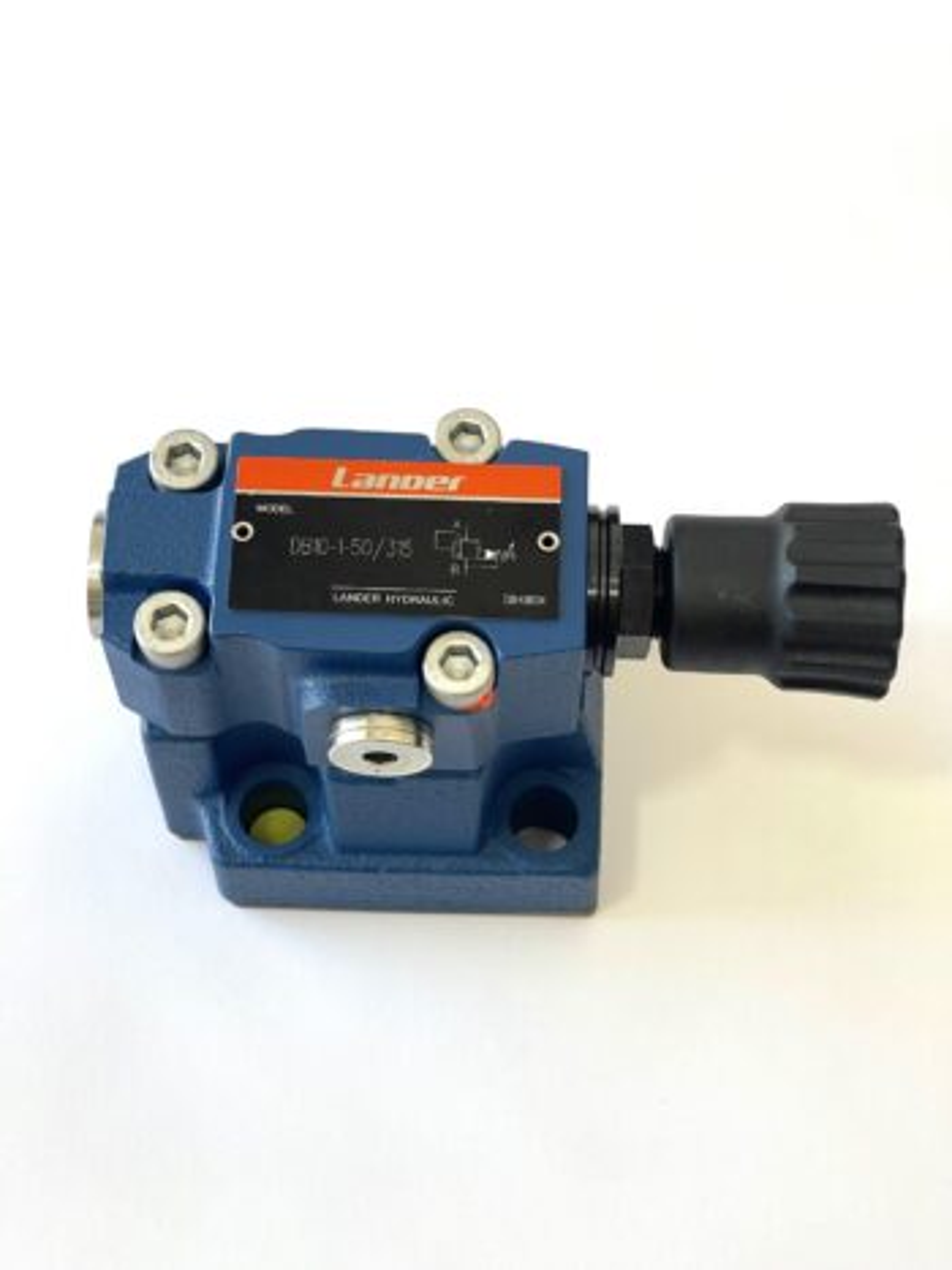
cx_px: 476
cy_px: 635
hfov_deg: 22.9
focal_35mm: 64
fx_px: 2348
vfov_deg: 30.3
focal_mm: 7.5
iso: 32
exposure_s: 1/99
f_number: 2.2
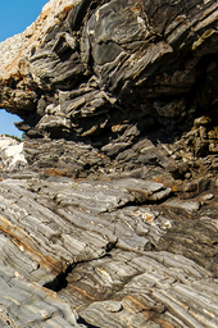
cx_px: -19
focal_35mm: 88
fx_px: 801
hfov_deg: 15.1
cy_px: 358
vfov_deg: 21.9
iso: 400
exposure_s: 1/250
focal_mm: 25
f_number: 16
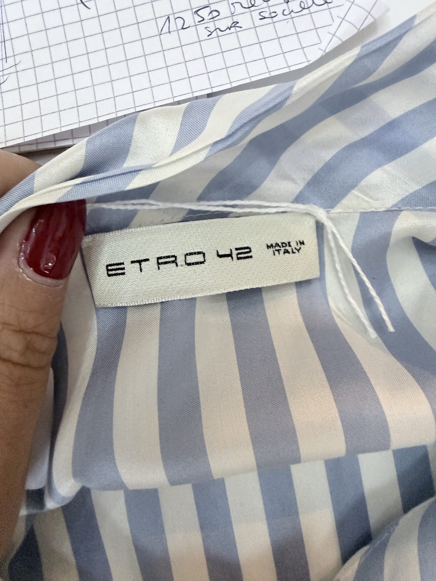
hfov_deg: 56.8
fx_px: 403
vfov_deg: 71.6
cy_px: 290
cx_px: 218
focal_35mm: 24
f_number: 2.2
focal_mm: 2.22
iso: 500
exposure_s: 1/50
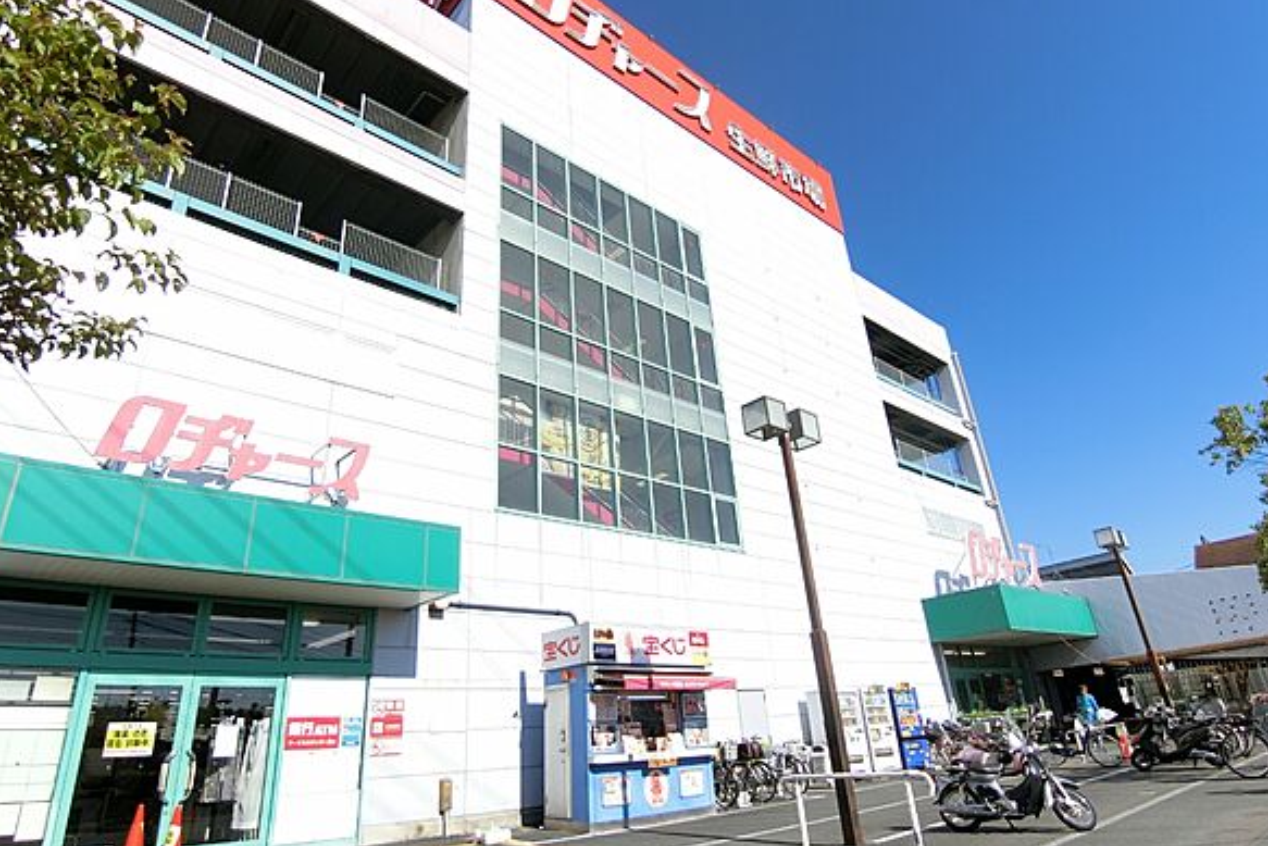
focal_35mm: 21
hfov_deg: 81.2
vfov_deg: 59.5
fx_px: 740
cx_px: 635
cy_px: 419
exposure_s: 1/1600
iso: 80
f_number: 2.7
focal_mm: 4.06
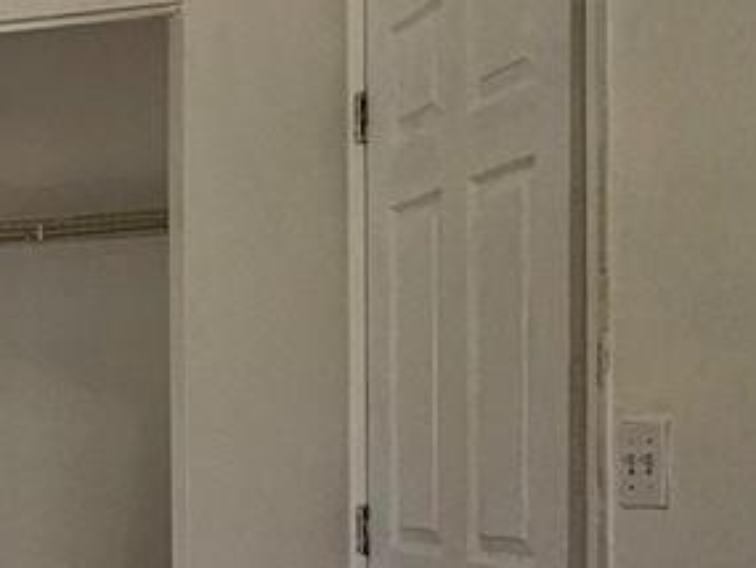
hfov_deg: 17.8
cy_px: 595
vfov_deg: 19.5
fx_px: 1595
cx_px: -785
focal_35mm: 73
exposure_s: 1/100
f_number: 2.2
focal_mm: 2.2
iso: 125
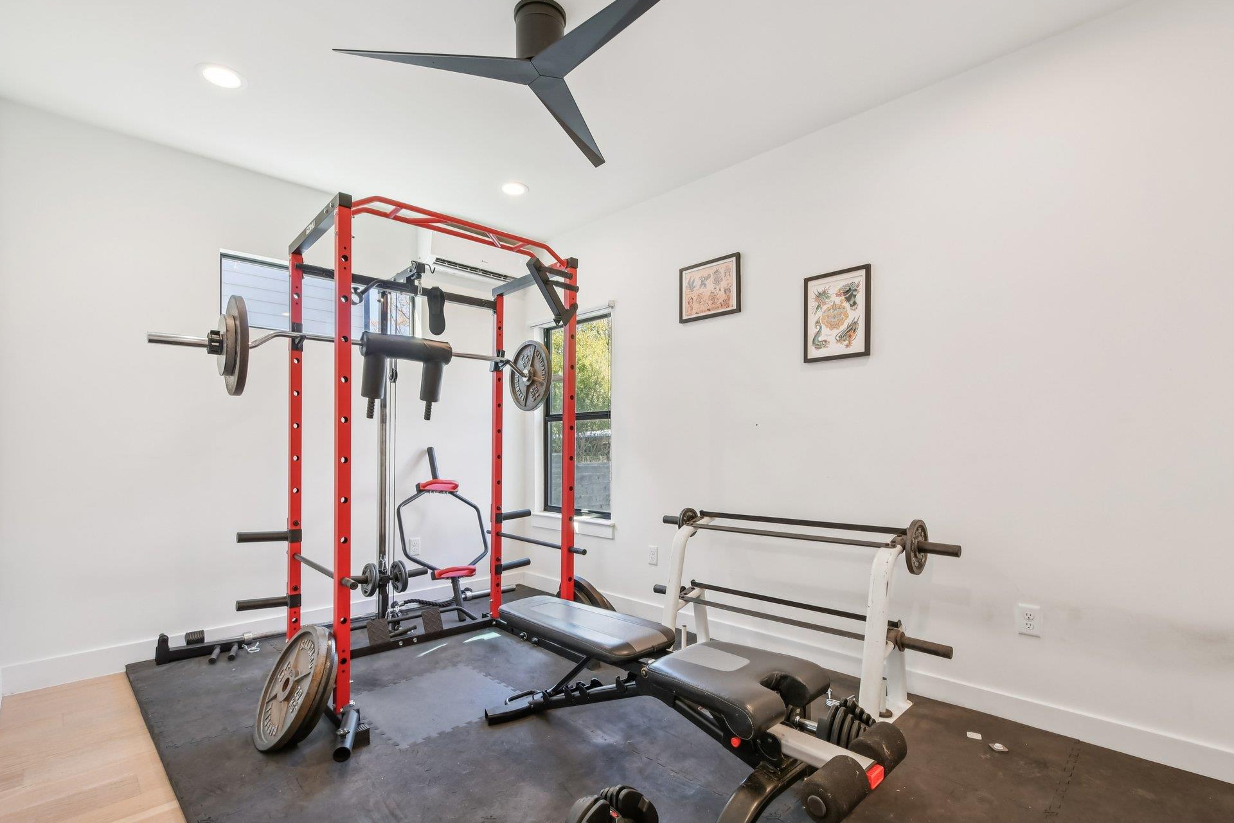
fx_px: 548
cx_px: 632
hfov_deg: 96.7
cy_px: 421
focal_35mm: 16
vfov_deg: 73.7
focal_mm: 10
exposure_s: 1/25
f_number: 8
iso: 400
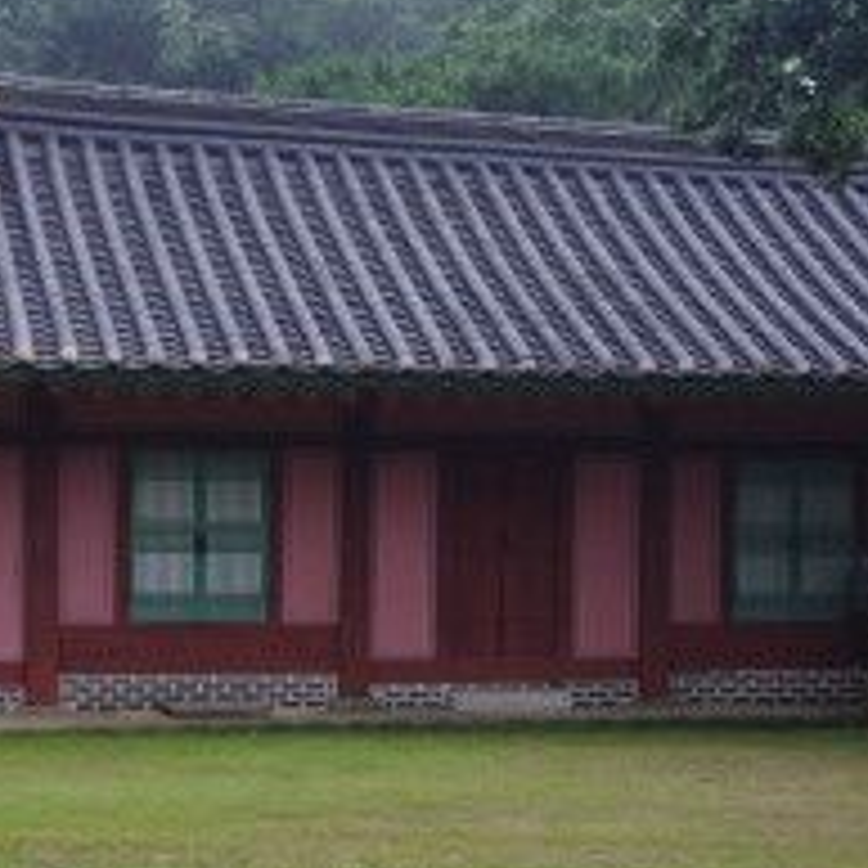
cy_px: 461
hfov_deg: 17.2
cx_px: 445
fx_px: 2865
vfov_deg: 17.2
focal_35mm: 101
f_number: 10
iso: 400
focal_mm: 30.63
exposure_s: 1/60
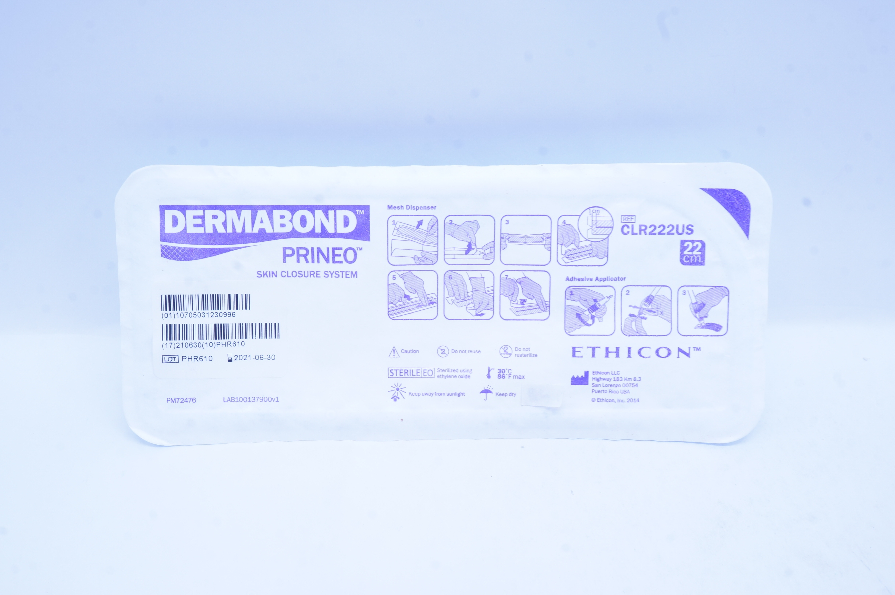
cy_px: 298
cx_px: 448
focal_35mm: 39
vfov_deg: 34.1
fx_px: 969
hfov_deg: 49.6
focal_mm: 26
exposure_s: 1/10
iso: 400
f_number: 16
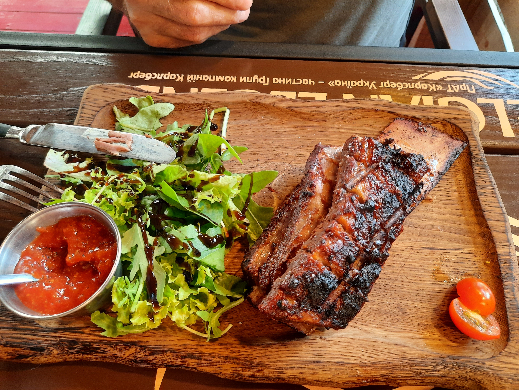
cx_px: 260
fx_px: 375
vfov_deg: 54.9
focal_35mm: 25
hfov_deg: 69.4
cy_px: 195
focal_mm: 4.6
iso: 320
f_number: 2
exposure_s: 1/50
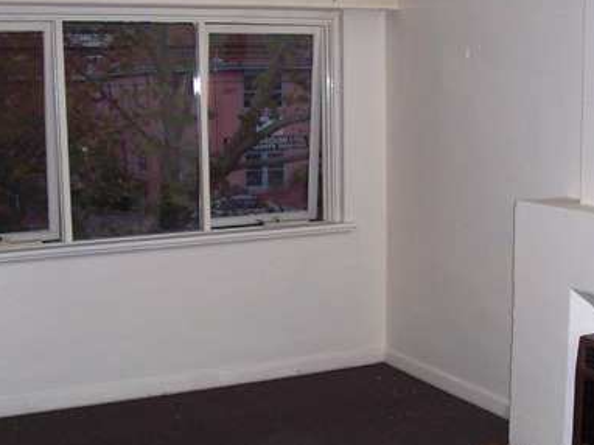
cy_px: 257
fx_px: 977
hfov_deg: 33.7
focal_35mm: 57
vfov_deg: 25.6
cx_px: 344
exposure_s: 1/60
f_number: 2.7
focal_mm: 5.6
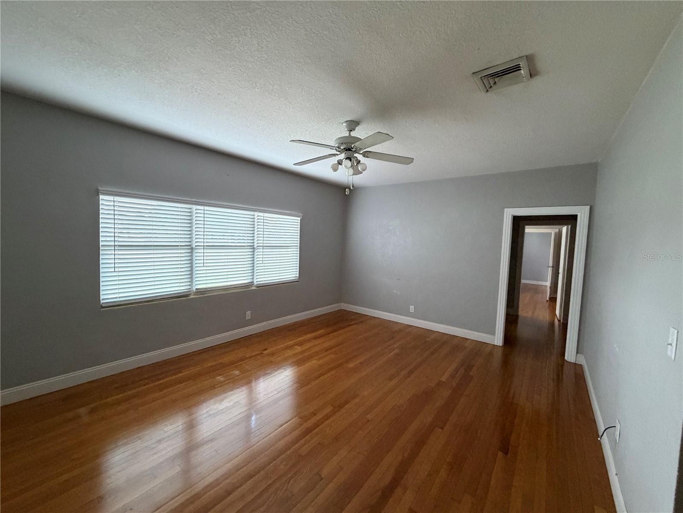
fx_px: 276
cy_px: 256
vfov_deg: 85.7
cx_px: 342
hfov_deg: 102.1
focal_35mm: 14
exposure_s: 1/60
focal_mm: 2.22
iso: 400
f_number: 2.2
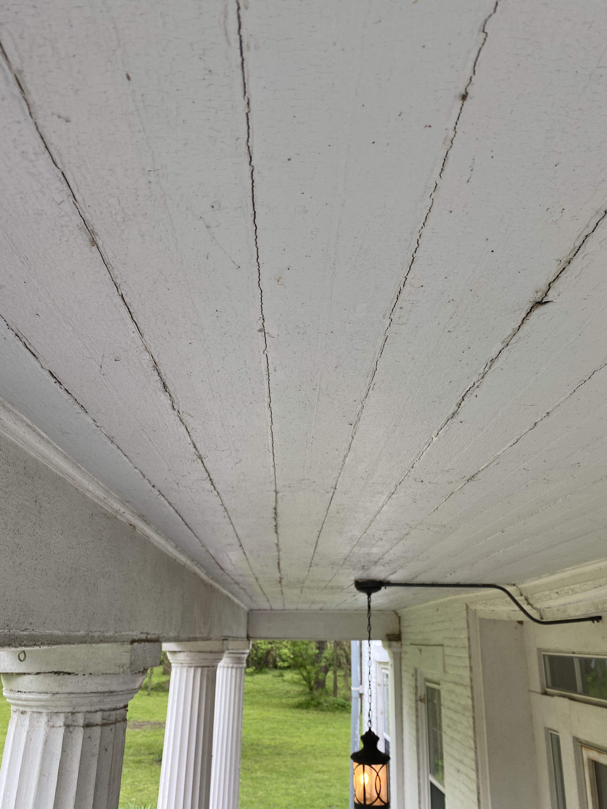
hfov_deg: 53.1
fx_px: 608
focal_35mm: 26
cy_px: 404
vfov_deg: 67.3
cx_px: 304
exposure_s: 1/122
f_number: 1.8
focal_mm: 4.25
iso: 50
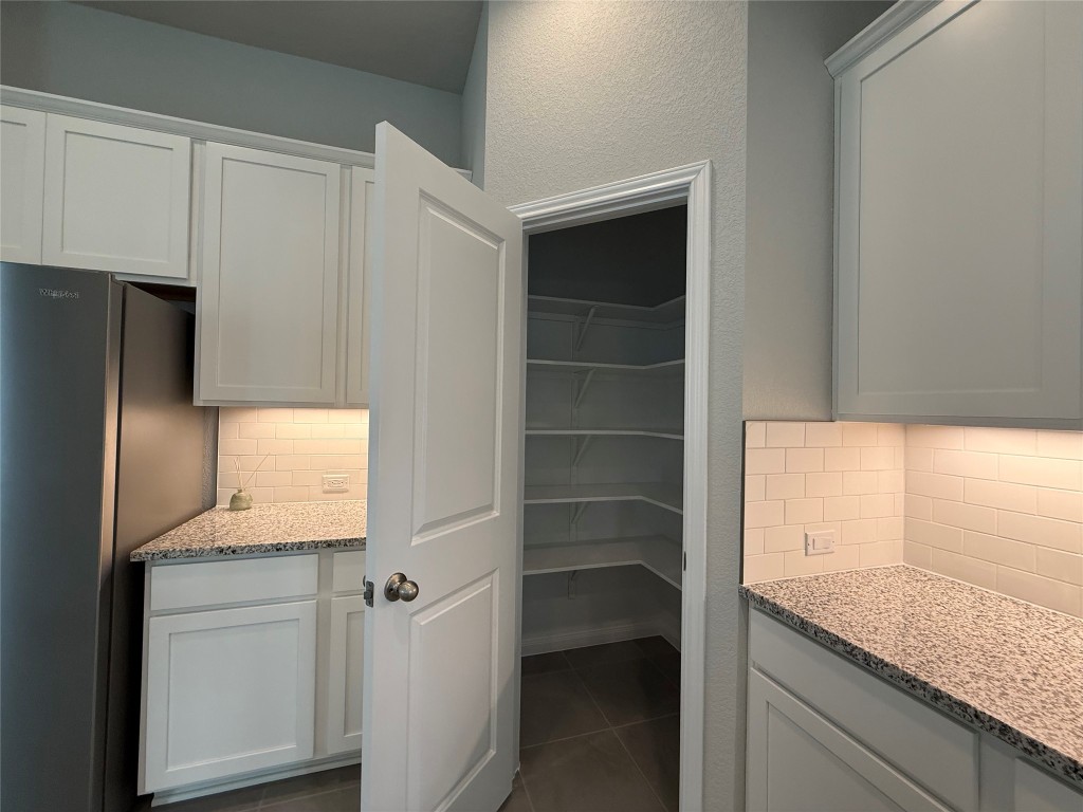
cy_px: 406
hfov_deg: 102.1
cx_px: 542
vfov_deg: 85.7
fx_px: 438
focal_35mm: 14
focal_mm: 2.22
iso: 160
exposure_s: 1/120
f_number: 2.2
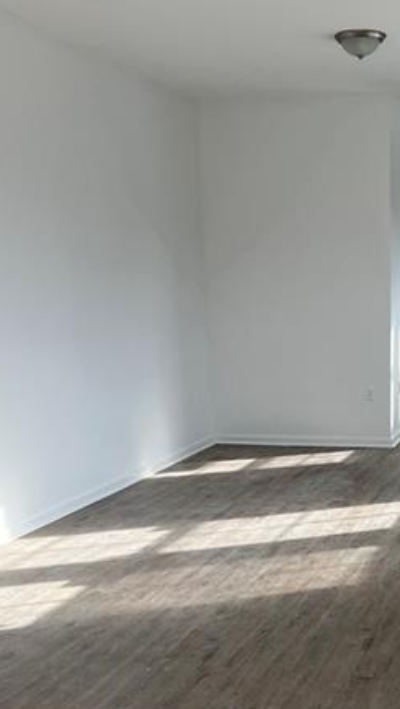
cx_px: 387
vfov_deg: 40.8
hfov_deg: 23.1
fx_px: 942
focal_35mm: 50
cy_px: 469
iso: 50
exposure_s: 1/471
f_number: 1.5
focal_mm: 5.7
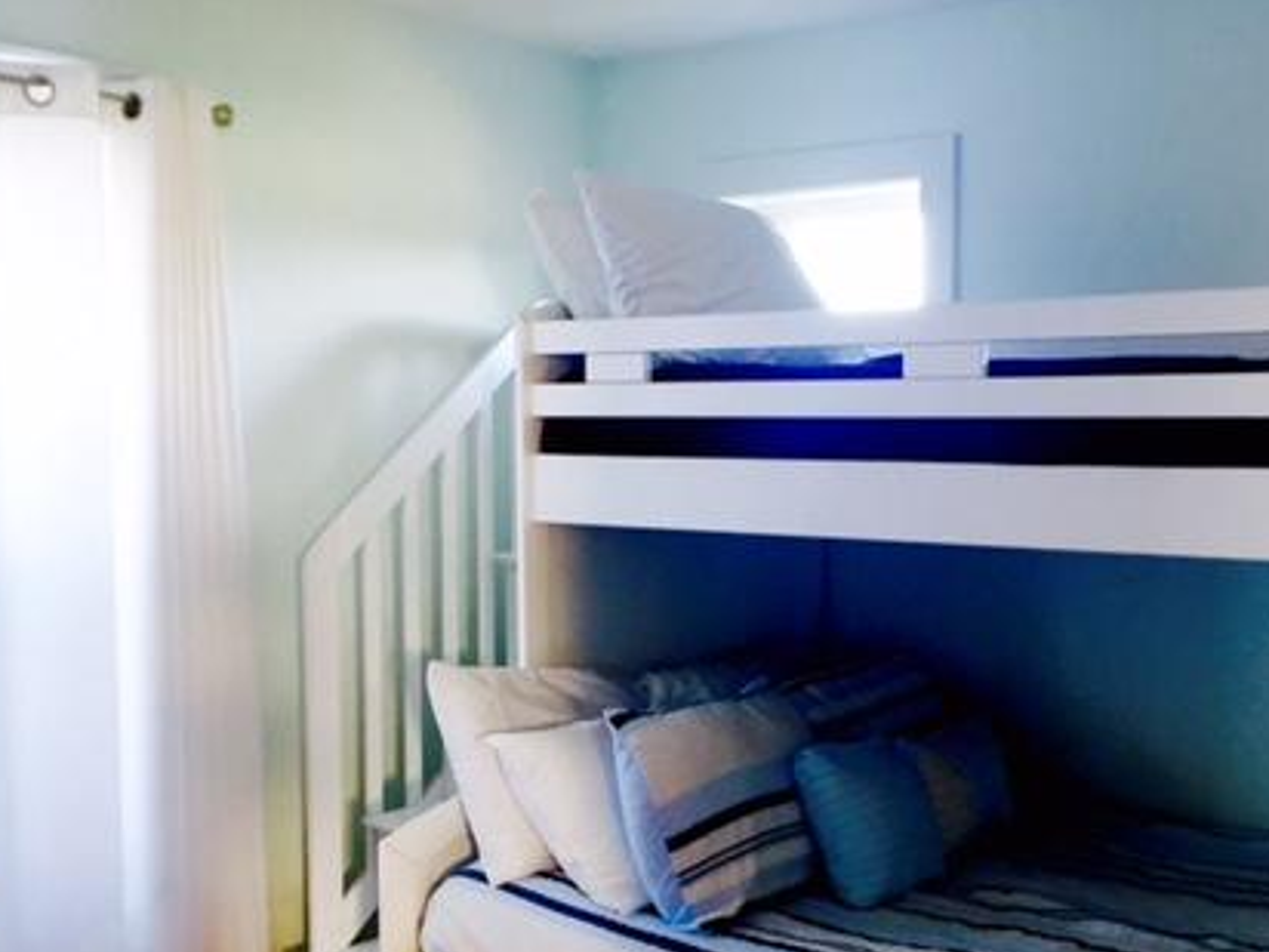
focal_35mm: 45
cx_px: 745
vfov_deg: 31.9
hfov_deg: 41.9
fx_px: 1650
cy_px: 632
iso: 64
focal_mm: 4.15
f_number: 2.2
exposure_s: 1/30
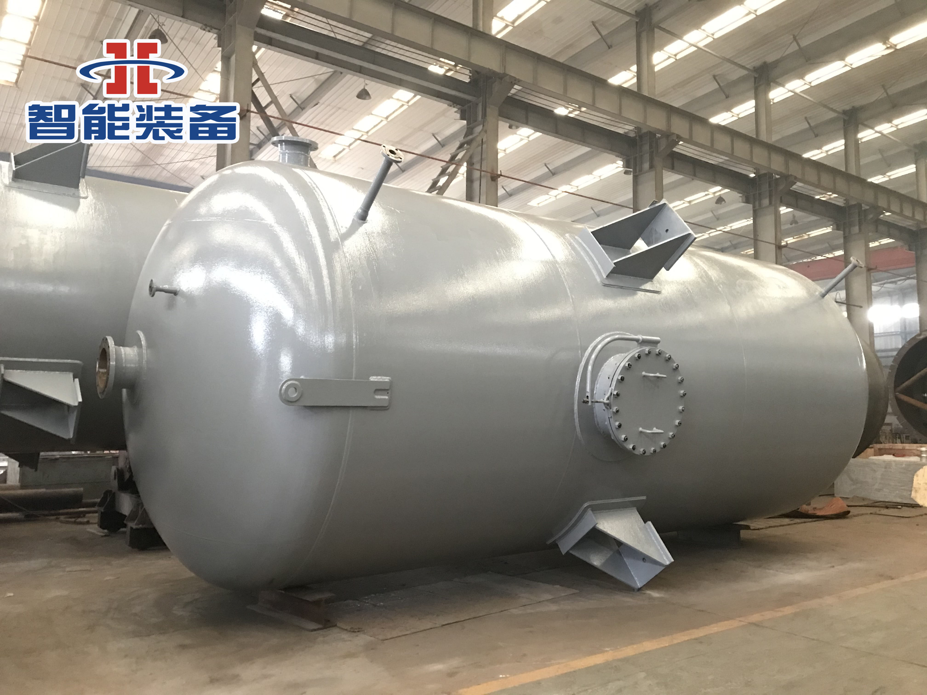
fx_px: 750
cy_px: 348
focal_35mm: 28
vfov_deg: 49.7
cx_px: 464
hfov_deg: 63.4
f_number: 1.8
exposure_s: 1/17
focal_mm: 3.99
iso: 64
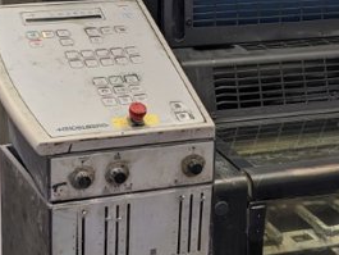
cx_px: 137
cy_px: 75
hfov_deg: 21.7
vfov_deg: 16.4
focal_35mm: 90
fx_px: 882
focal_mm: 4.38
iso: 80
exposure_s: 1/50
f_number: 1.73
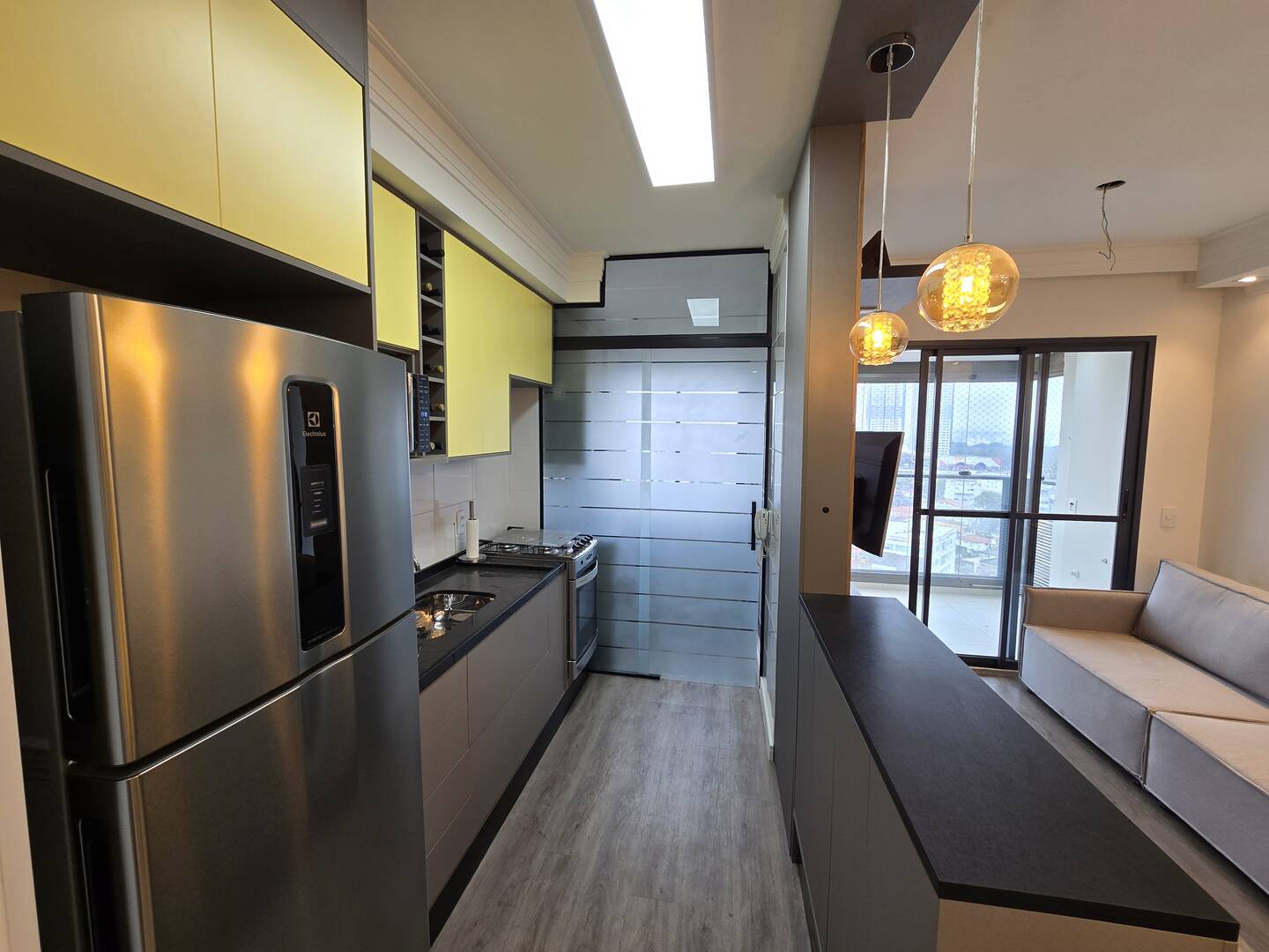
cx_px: 634
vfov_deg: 89.9
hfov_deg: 106.2
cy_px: 476
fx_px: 477
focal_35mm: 13
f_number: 2.2
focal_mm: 2.2
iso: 50
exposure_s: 1/60
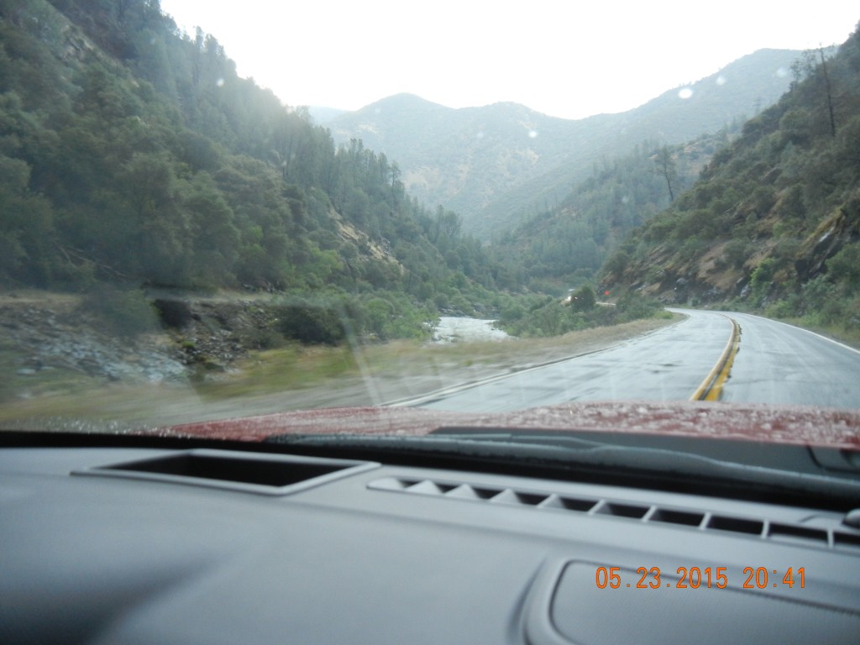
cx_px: 430
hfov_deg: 60.0
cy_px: 322
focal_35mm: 30
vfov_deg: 46.8
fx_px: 745
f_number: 3.5
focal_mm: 5.4
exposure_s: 1/57
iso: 400
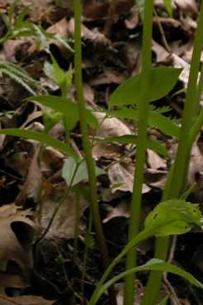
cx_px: -11
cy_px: -35
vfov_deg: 5.0
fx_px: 3498
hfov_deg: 3.3
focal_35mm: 414
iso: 100
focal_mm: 29.5
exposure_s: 1/19.9
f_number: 3.7
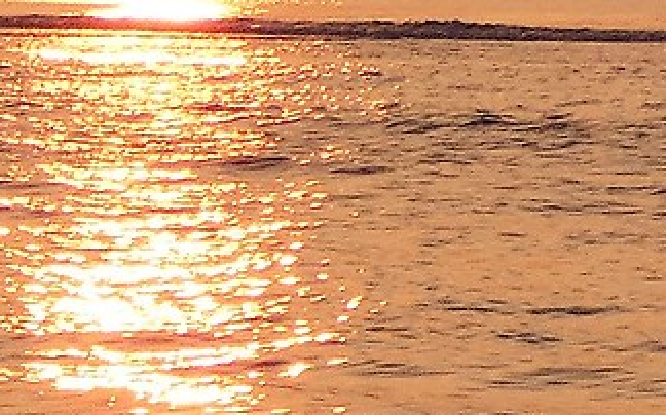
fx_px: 10828
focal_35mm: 597
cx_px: -680
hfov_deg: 3.5
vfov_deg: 2.2
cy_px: 929
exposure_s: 1/1000
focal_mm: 13.7
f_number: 4.4
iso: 80
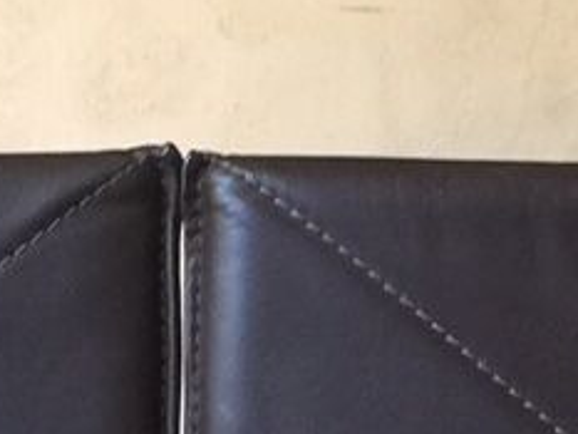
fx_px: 3391
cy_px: 982
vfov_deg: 7.0
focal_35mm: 203
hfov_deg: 9.7
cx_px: 201
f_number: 2.2
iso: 64
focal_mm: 4.15
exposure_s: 1/17
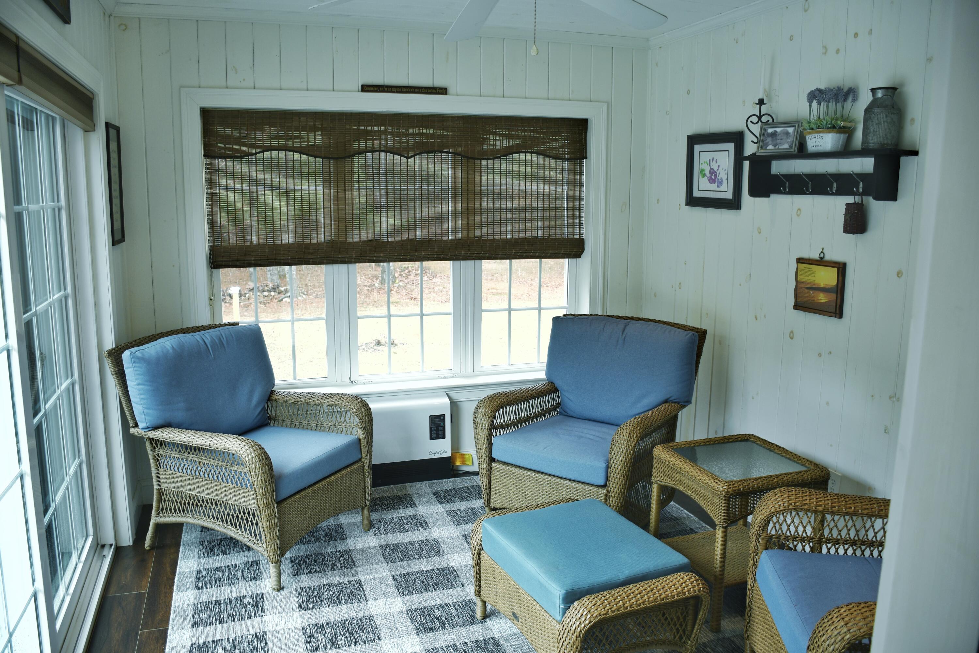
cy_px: 326
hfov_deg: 67.4
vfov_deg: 47.9
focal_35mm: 27
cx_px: 490
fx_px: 734
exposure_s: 1/40
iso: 100
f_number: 3.5
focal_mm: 18
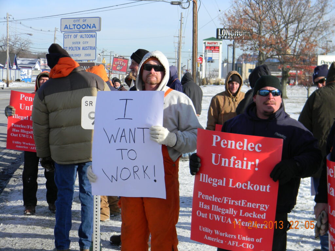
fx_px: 803
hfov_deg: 23.6
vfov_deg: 17.8
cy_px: 126
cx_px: 168
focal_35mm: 83
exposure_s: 1/444
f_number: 4.5
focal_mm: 15.1
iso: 80
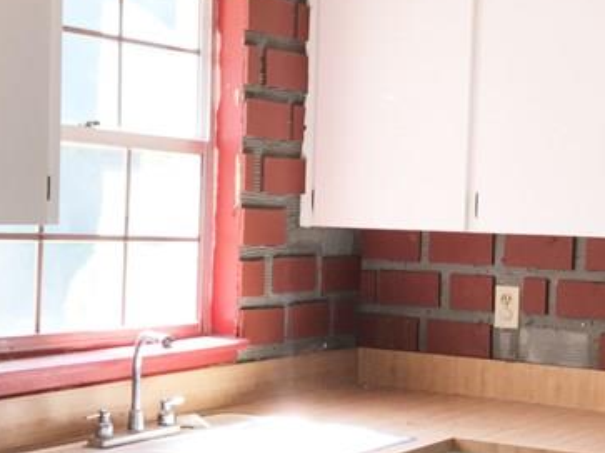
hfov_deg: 24.7
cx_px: 353
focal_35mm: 79
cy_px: 270
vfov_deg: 18.6
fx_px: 1380
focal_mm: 3.99
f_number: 1.8
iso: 20
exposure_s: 1/48
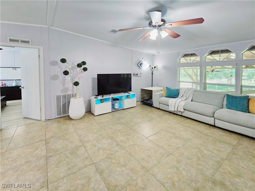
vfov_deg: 89.9
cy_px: 96
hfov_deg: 106.2
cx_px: 128
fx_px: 96
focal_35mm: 13
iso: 200
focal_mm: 2.2
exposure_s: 1/60.2
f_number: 2.2
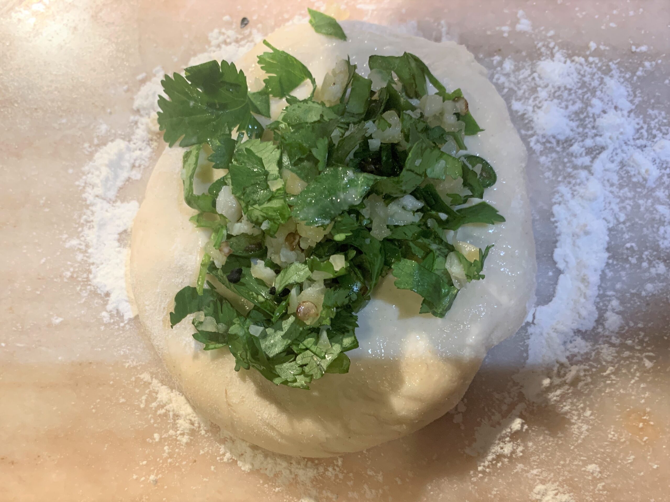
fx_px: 503
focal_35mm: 26
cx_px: 335
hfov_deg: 67.3
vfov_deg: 53.1
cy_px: 251
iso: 125
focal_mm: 4.25
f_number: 1.8
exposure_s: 1/50
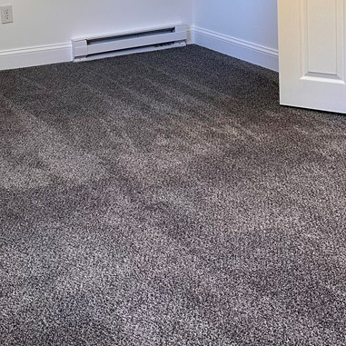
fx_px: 645
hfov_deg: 29.3
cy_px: -10
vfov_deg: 28.0
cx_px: 61
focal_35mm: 57
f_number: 1.78
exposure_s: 1/60
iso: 125
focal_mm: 6.86
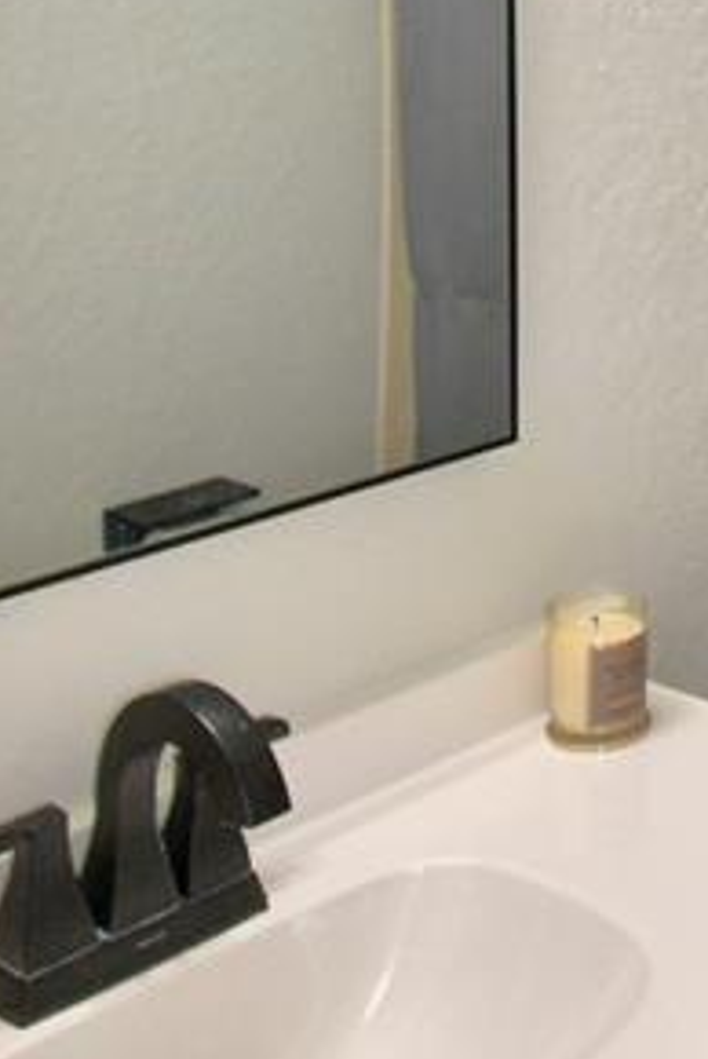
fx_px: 1825
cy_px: -80
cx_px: 1007
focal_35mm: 62
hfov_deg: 19.6
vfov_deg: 29.4
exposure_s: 1/60
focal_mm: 10
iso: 200
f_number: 4.5
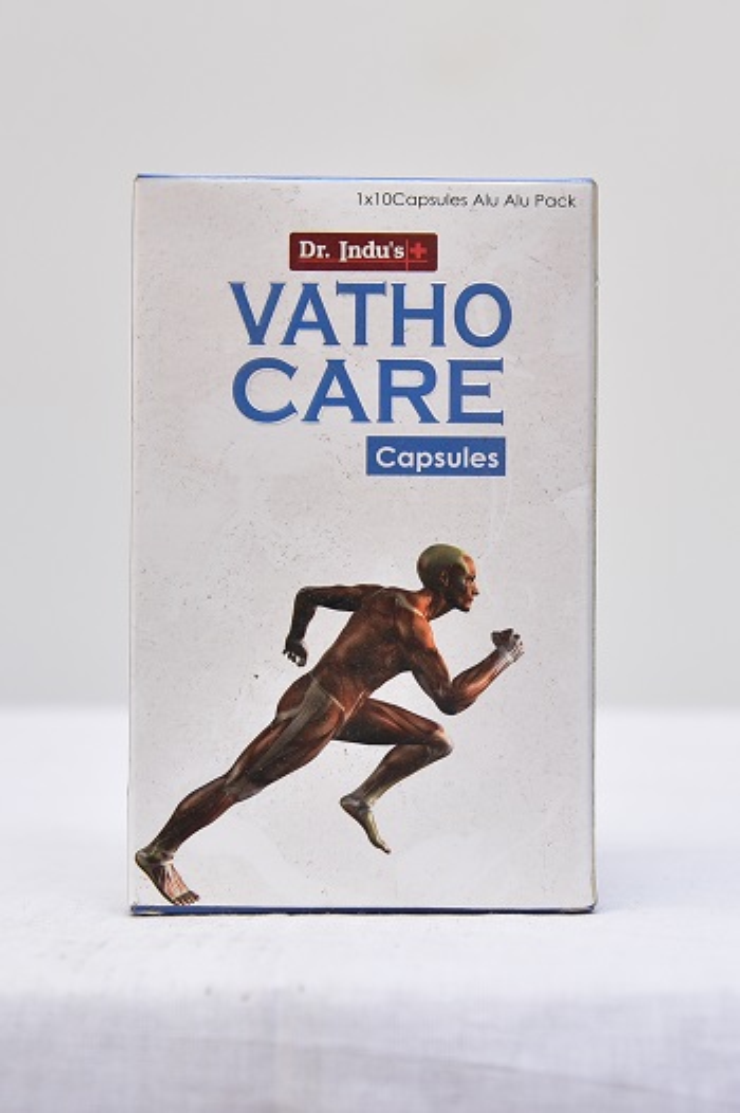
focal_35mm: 82
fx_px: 2531
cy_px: 556
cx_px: 370
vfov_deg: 24.8
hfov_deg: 16.6
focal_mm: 82
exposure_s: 1/125
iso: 1600
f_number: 4.5
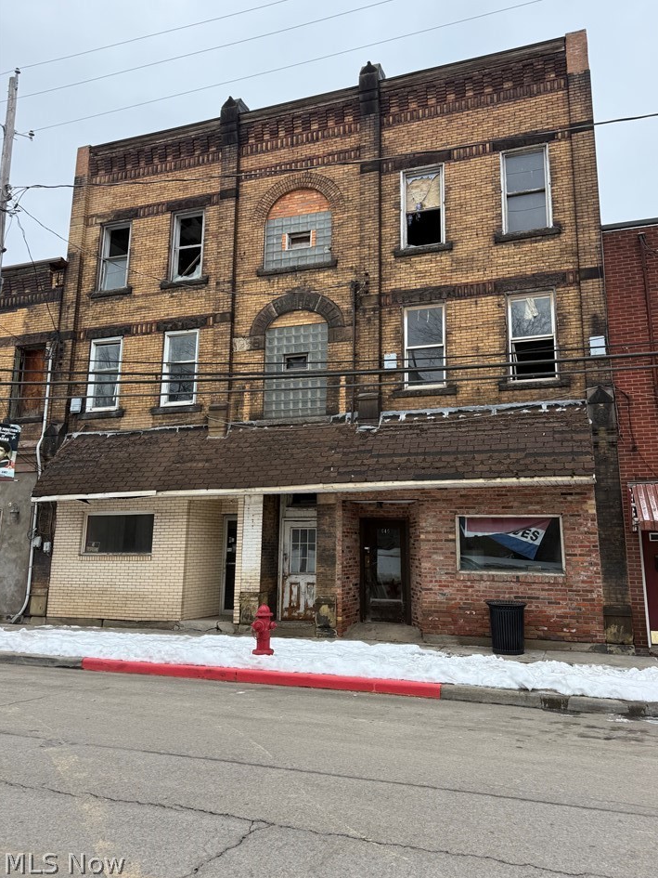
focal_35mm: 26
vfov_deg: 67.2
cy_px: 409
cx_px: 353
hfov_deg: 53.0
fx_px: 659
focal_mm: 6.76
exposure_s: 1/831
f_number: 1.78
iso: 80
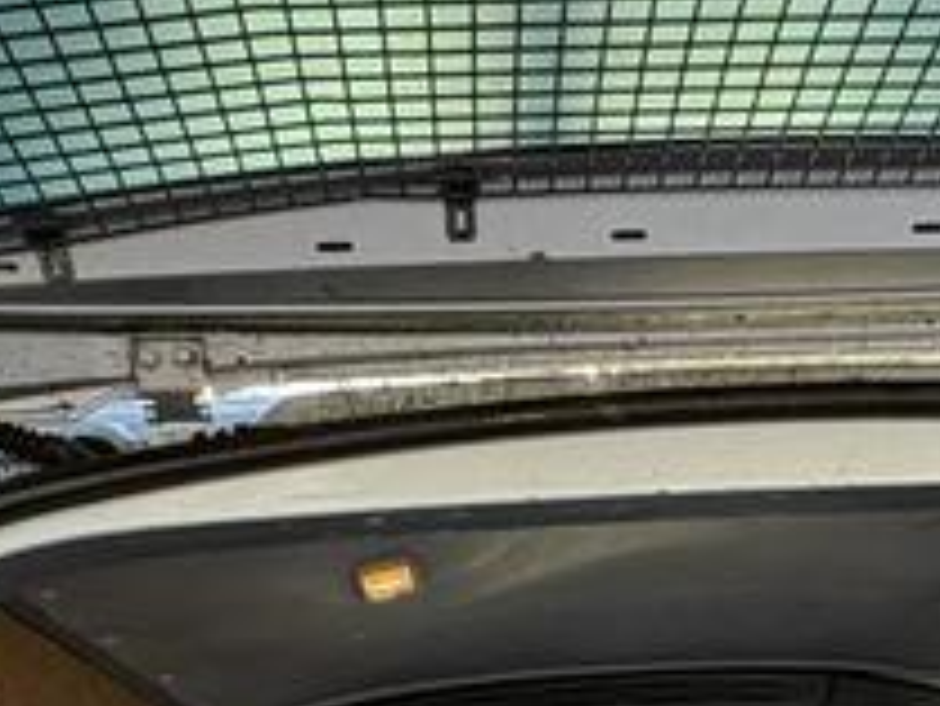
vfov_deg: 19.7
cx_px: 688
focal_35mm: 60
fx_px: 1630
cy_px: 1178
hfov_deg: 31.7
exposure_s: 1/99
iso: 160
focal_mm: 2.22
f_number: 2.2
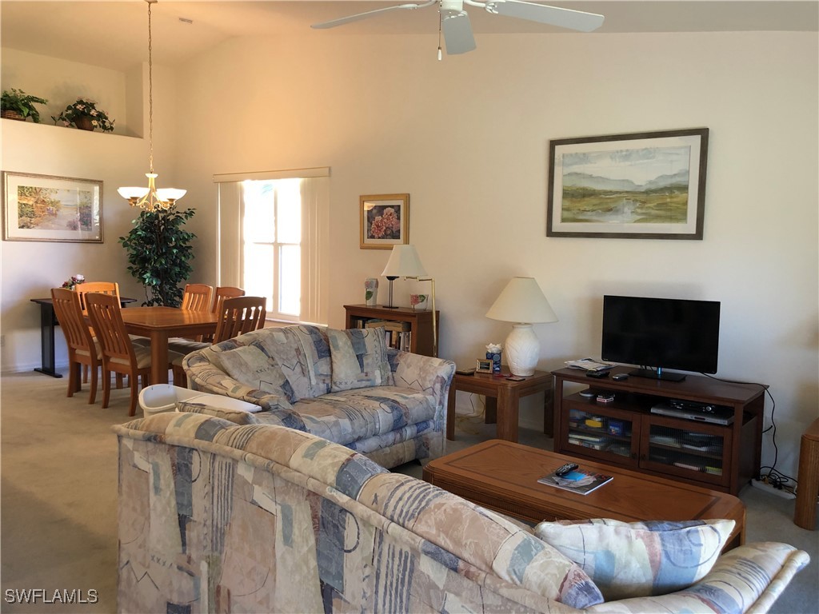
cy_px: 307
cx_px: 410
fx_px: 662
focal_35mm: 28
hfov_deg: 63.4
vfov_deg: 49.7
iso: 40
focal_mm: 3.99
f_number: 1.8
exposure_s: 1/20
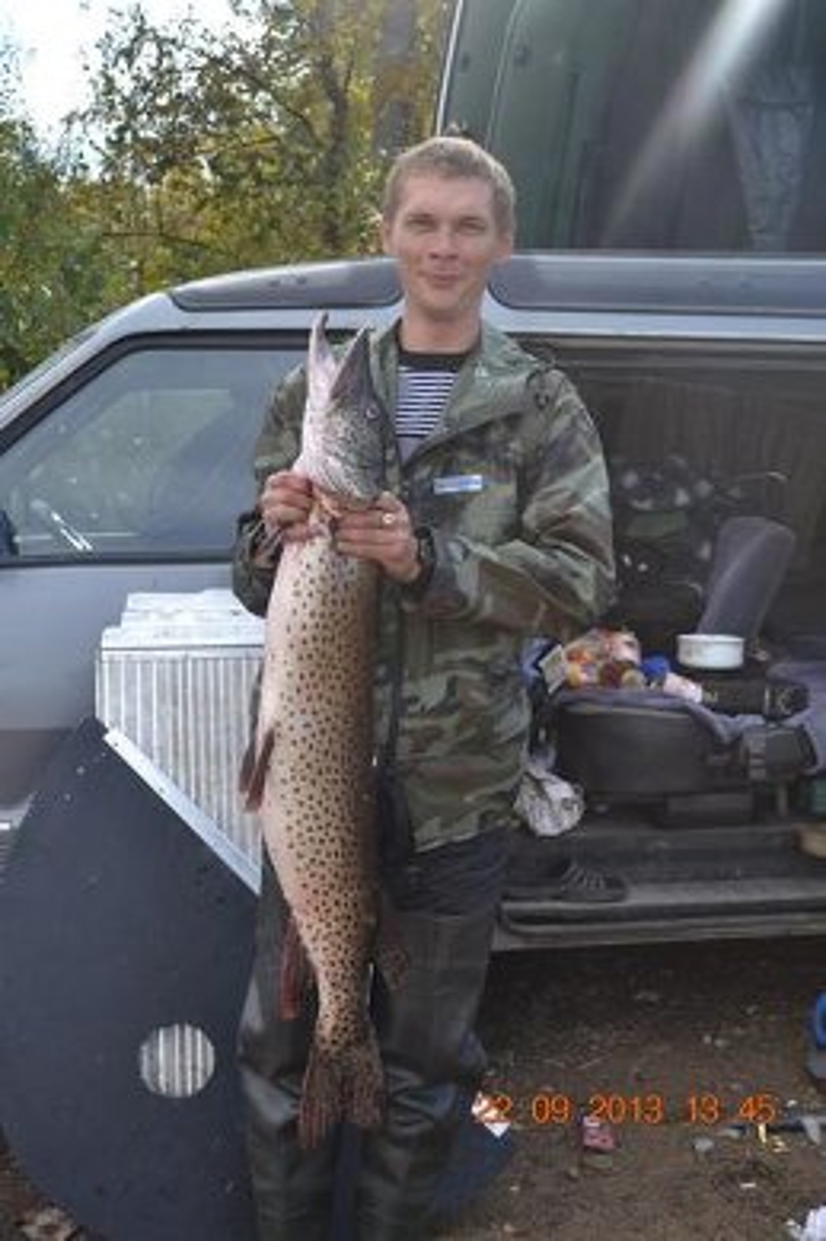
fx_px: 1550
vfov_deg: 43.6
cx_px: 413
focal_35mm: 45
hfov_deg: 29.8
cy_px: 620
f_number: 4.5
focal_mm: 30
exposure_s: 1/1000
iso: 400
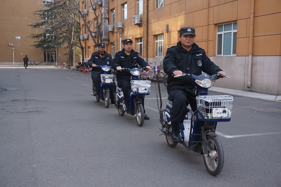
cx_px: 140
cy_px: 94
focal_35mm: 42
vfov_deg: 31.8
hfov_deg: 46.4
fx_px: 328
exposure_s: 1/60
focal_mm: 28
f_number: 5.6
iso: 100
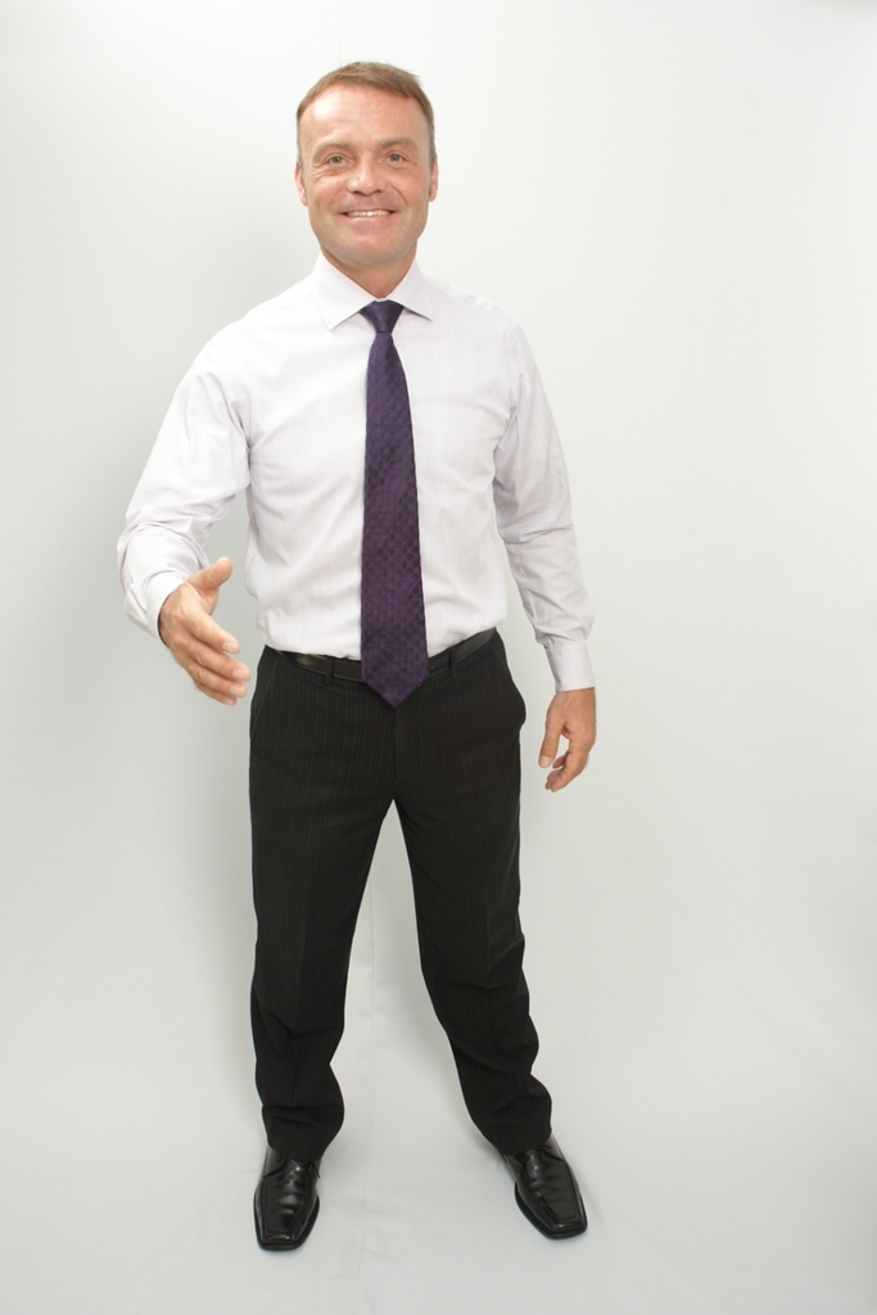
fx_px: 1315
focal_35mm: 36
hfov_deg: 36.9
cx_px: 438
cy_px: 658
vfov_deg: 53.1
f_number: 8
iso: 400
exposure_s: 1/30
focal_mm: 24
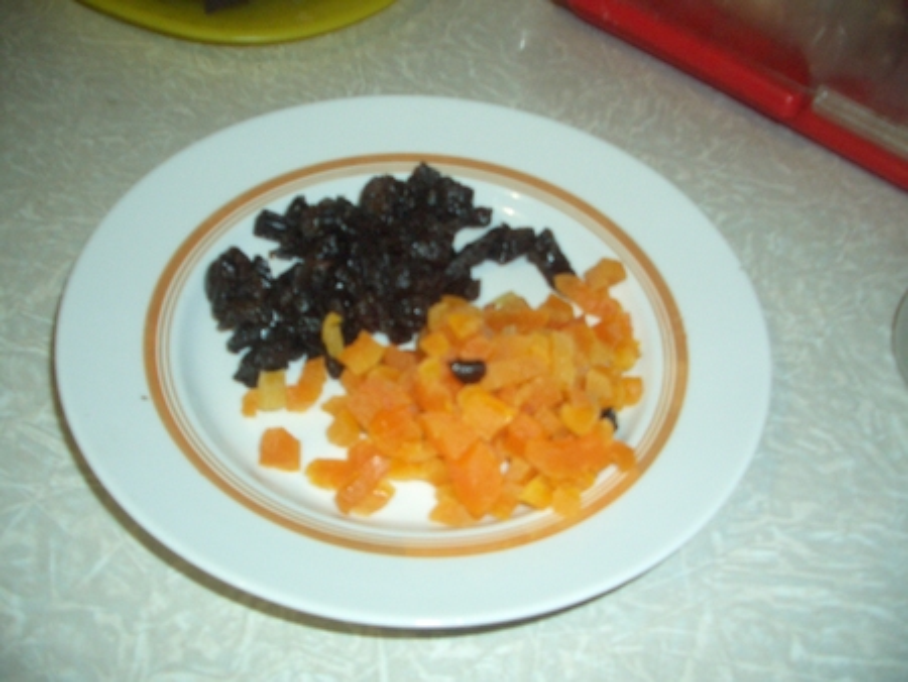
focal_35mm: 35
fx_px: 919
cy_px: 341
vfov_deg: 40.7
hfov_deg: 52.6
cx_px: 454
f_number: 2.6
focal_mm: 5.8
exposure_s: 1/60
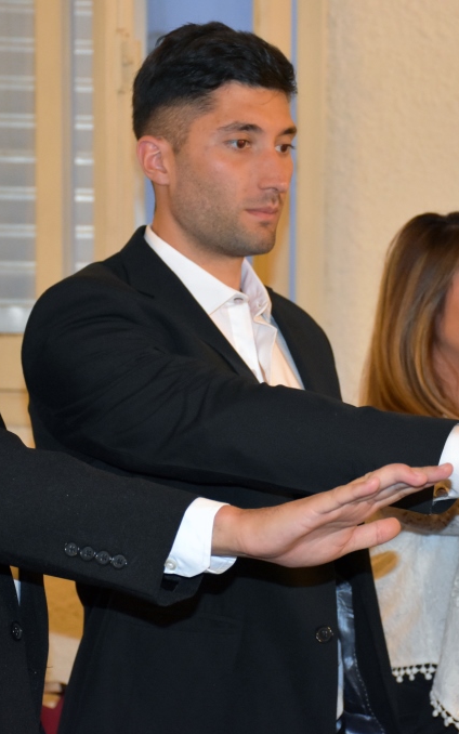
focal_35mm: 120
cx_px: 267
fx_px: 2401
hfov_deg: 10.9
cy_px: 368
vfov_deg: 17.4
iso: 2500
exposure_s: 1/60
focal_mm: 52
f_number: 4.8
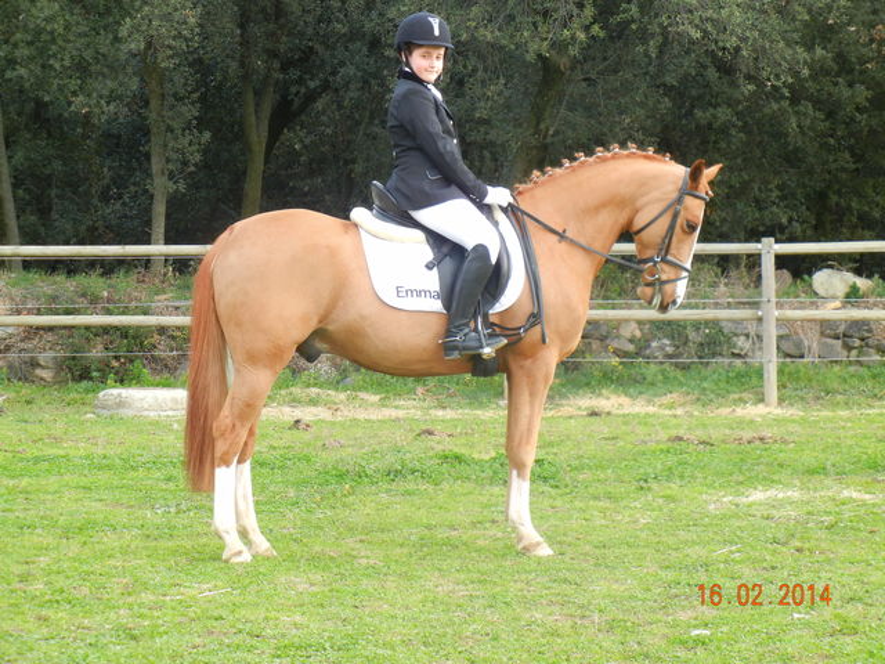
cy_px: 332
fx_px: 3400
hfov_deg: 14.8
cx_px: 442
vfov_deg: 11.1
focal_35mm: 133
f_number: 4.6
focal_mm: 24
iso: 160
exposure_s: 1/71.7
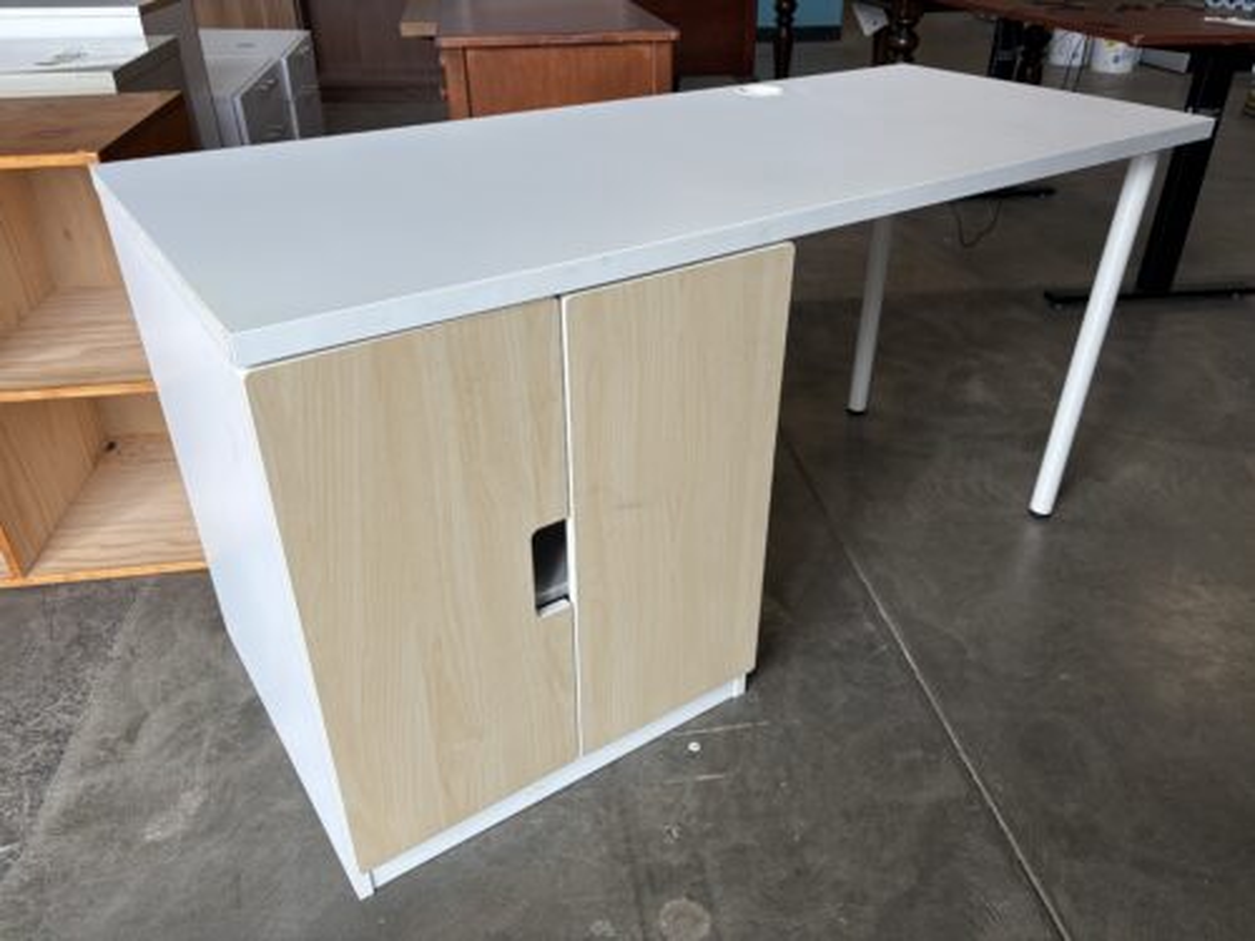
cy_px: 470
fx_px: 943
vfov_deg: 53.1
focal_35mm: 26
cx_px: 628
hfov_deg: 67.3
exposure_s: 1/198
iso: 40
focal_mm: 5.96
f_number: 1.6
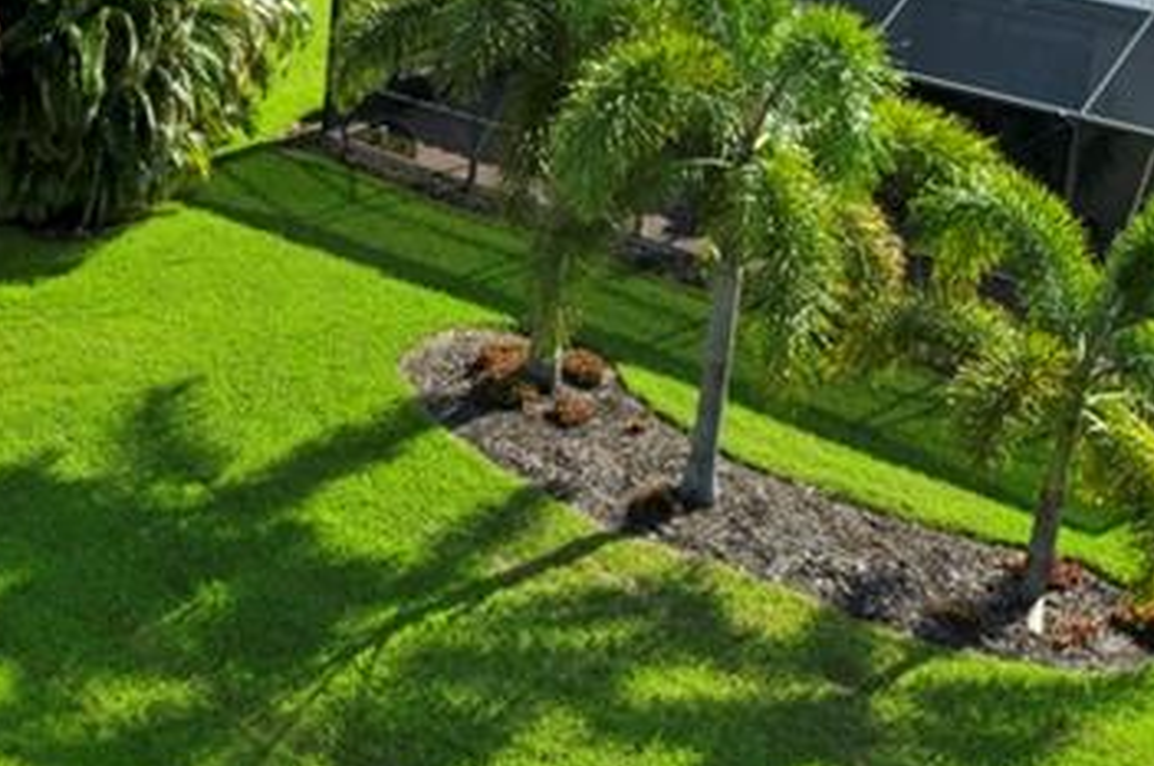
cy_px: -21
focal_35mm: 70
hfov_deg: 25.5
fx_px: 2241
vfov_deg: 18.8
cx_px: -286
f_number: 5.6
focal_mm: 8.8
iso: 100
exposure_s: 1/320
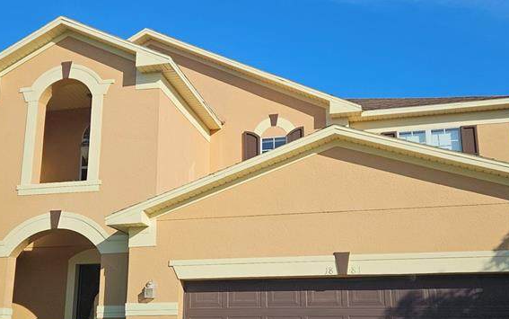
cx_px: 233
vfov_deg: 29.2
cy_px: 186
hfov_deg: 45.2
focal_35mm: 44
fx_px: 611
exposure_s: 1/1983
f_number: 1.8
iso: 25
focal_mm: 5.4
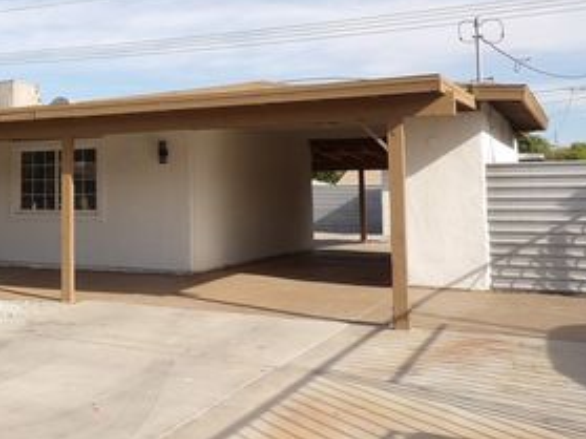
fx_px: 728
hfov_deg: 41.1
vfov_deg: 33.1
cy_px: 129
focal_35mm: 43
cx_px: 80
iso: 100
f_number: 4.6
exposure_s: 1/506
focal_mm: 4.3
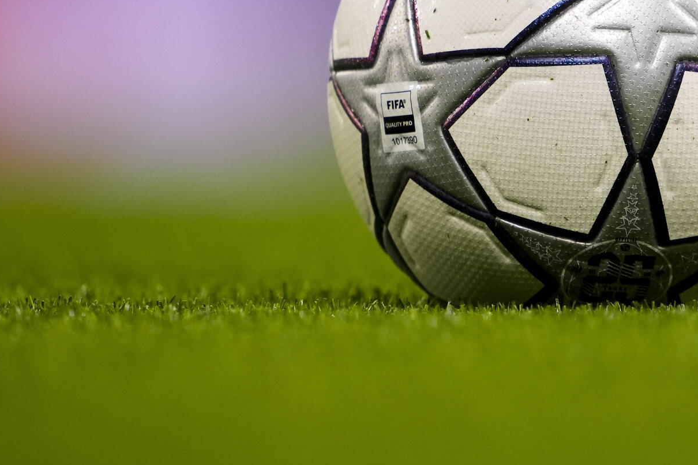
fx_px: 21534
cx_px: 593
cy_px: 62
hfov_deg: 1.9
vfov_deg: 1.2
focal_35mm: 1111
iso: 2000
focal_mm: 560
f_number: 4
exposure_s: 1/1000
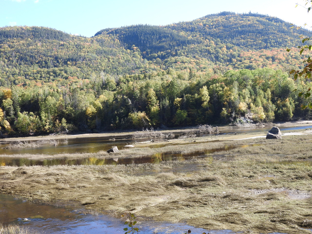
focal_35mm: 40
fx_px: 361
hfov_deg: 46.8
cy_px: 117
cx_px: 156
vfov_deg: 36.0
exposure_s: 1/320
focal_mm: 7.1
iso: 100
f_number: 3.2
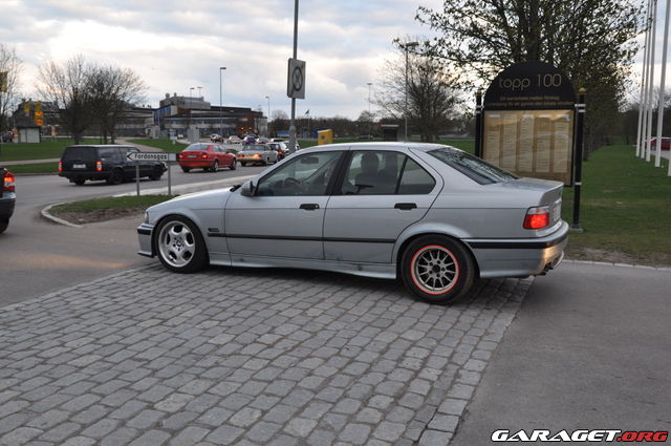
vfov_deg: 36.8
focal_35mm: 36
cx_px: 336
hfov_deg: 53.2
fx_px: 670
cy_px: 223
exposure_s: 1/125
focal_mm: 24
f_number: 5.6
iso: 400
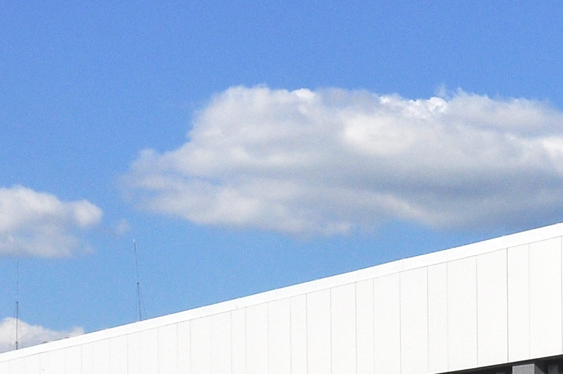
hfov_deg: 14.4
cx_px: 782
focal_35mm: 135
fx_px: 2109
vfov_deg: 9.9
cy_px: 545
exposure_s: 1/640
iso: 200
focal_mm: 20
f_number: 11
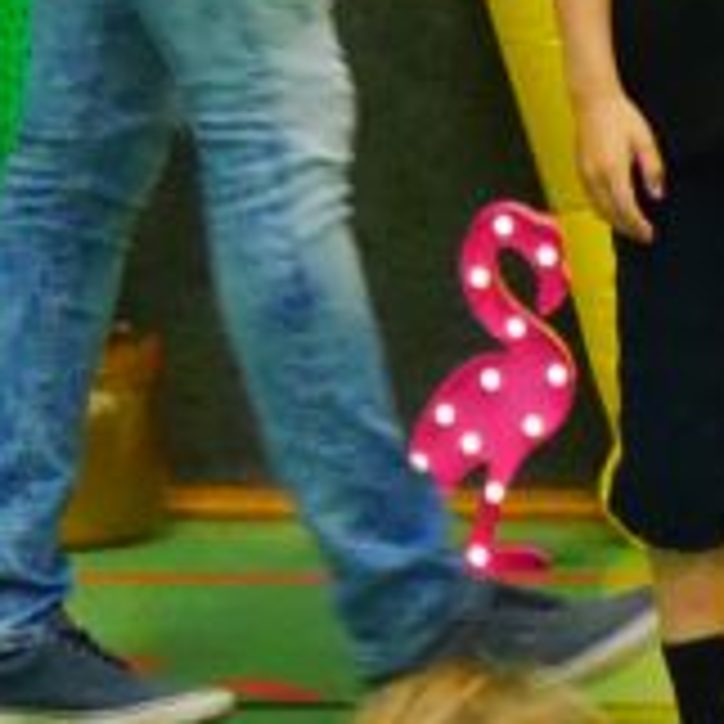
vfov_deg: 3.4
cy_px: -679
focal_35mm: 506
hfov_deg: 3.4
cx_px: 1920
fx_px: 11973
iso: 3200
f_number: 4.9
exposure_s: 1/50
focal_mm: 46
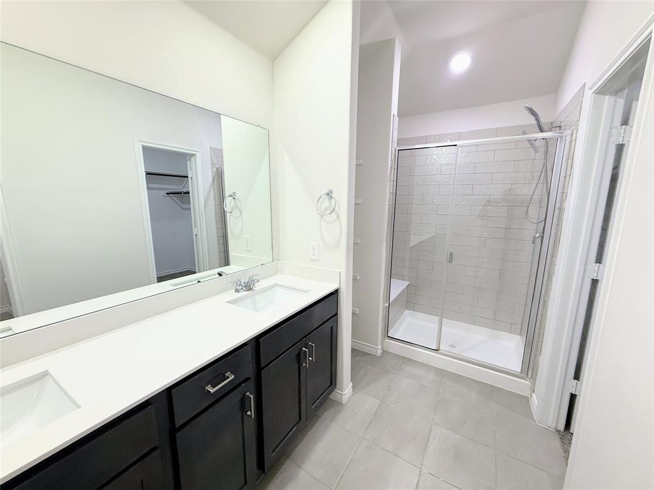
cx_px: 327
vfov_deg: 85.7
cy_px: 245
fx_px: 265
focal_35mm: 14
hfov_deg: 102.1
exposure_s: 1/120
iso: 200
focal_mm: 2.22
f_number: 2.2
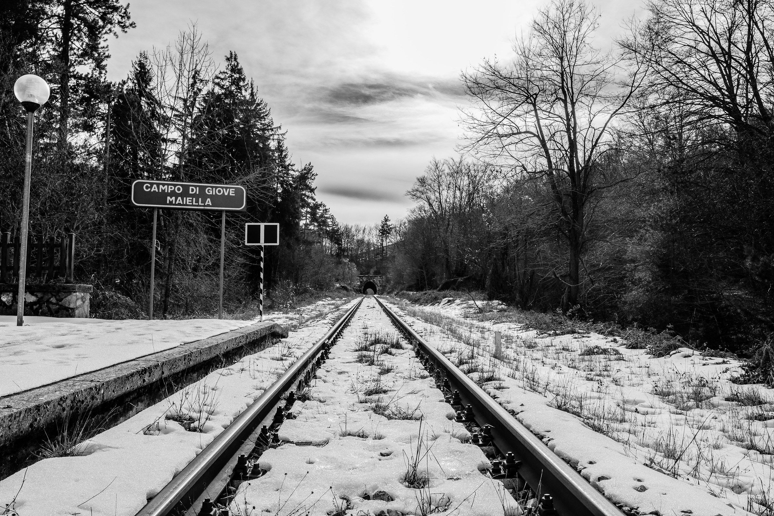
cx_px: 387
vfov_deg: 43.6
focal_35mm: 30
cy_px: 258
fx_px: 645
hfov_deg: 61.9
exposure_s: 1/250
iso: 100
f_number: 11
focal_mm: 20
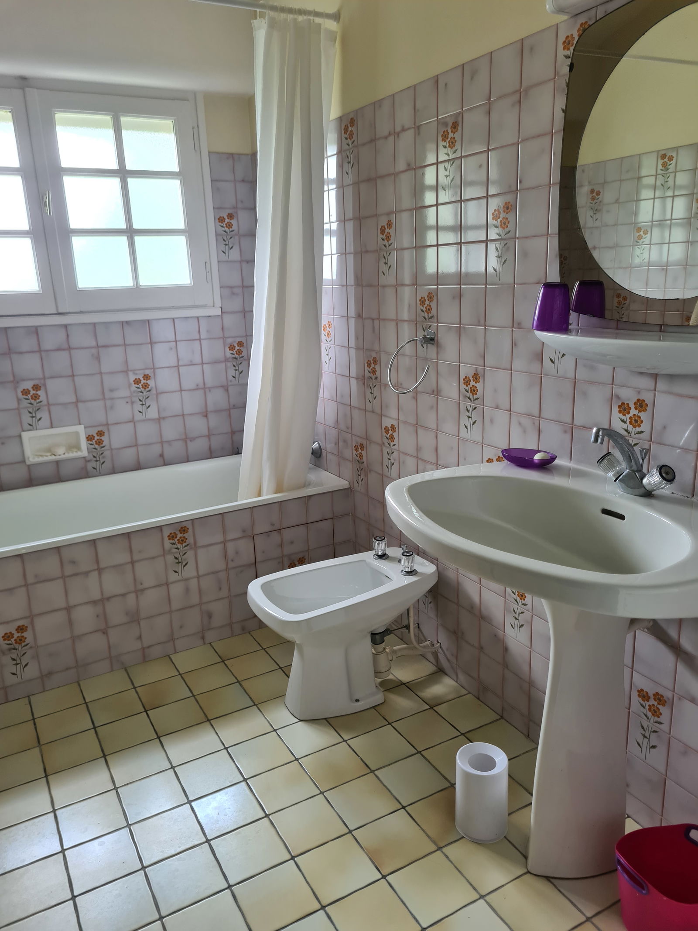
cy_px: 466
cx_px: 349
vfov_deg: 67.3
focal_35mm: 26
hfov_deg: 53.1
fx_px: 699
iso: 125
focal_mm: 5.4
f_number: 1.8
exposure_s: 1/50
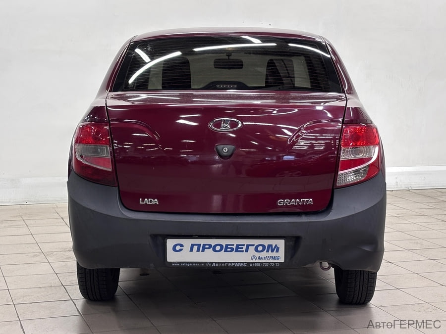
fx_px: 670
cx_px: 223
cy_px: 167
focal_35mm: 52
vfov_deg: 28.0
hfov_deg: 36.8
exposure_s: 1/50
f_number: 1.6
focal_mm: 5.96
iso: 64
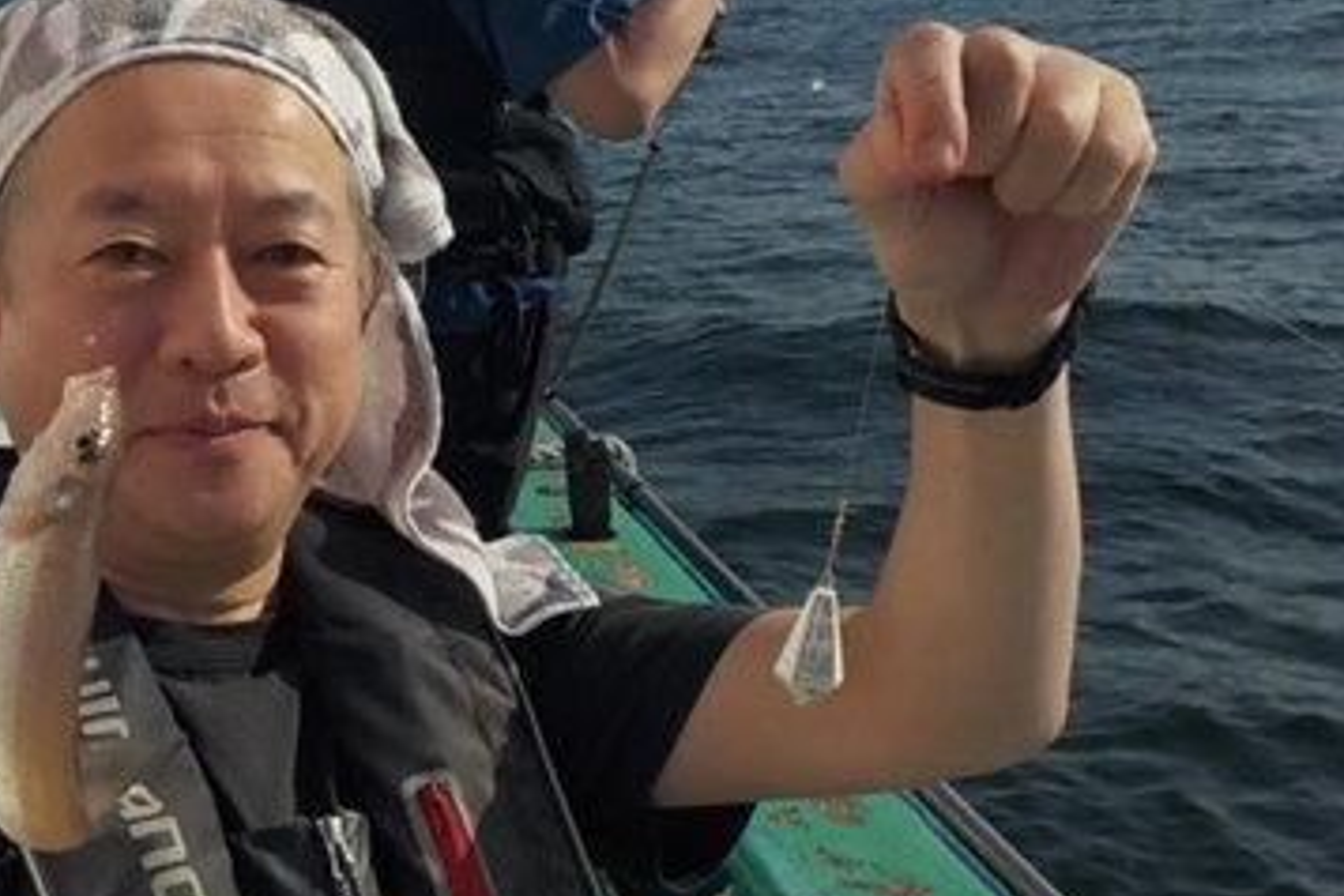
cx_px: 211
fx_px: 2091
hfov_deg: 34.2
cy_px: 467
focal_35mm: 56
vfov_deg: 24.2
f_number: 6.6
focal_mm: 4.1
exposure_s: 1/800
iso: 125
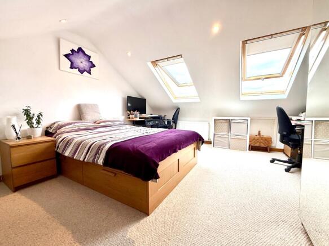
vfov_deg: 85.7
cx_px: 164
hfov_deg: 102.1
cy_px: 123
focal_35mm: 14
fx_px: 133
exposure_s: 1/112
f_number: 2.2
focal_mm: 2.22
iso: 64
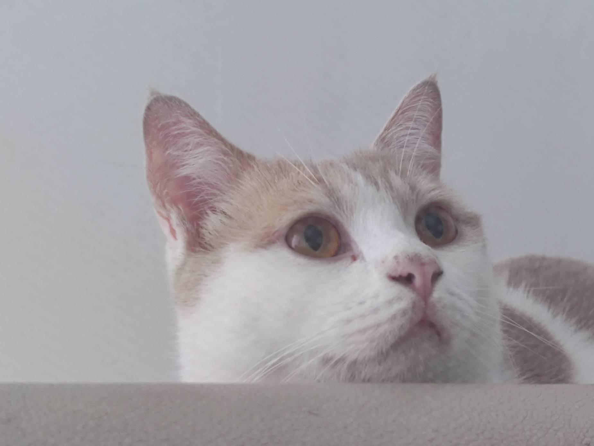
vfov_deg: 22.9
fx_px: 1099
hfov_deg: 30.3
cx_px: 297
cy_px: 223
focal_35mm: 64
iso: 1168
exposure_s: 1/33
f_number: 1.6
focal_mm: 5.58
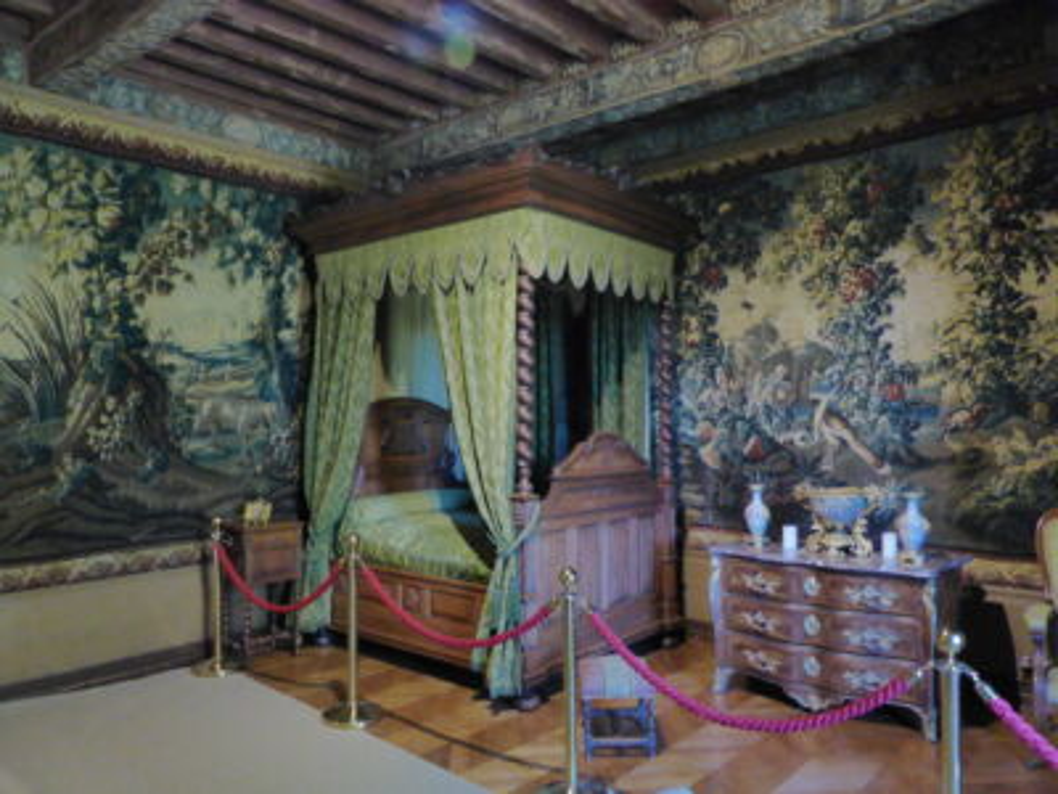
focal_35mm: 25
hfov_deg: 69.4
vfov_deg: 54.9
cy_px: 397
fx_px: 764
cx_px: 529
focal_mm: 4.5
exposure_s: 1/25
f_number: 2.8
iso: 1600
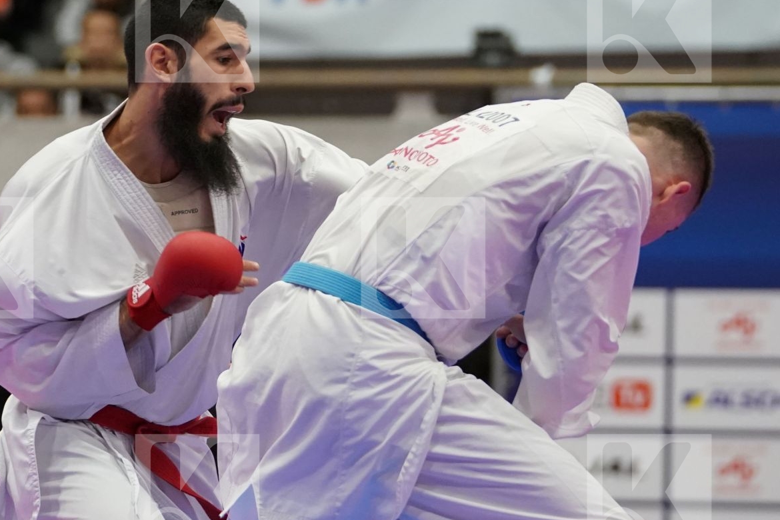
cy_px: 258
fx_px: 6998
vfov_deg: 4.3
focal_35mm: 323
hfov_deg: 6.4
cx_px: 197
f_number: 2.8
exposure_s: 1/1000
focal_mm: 140
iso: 4000
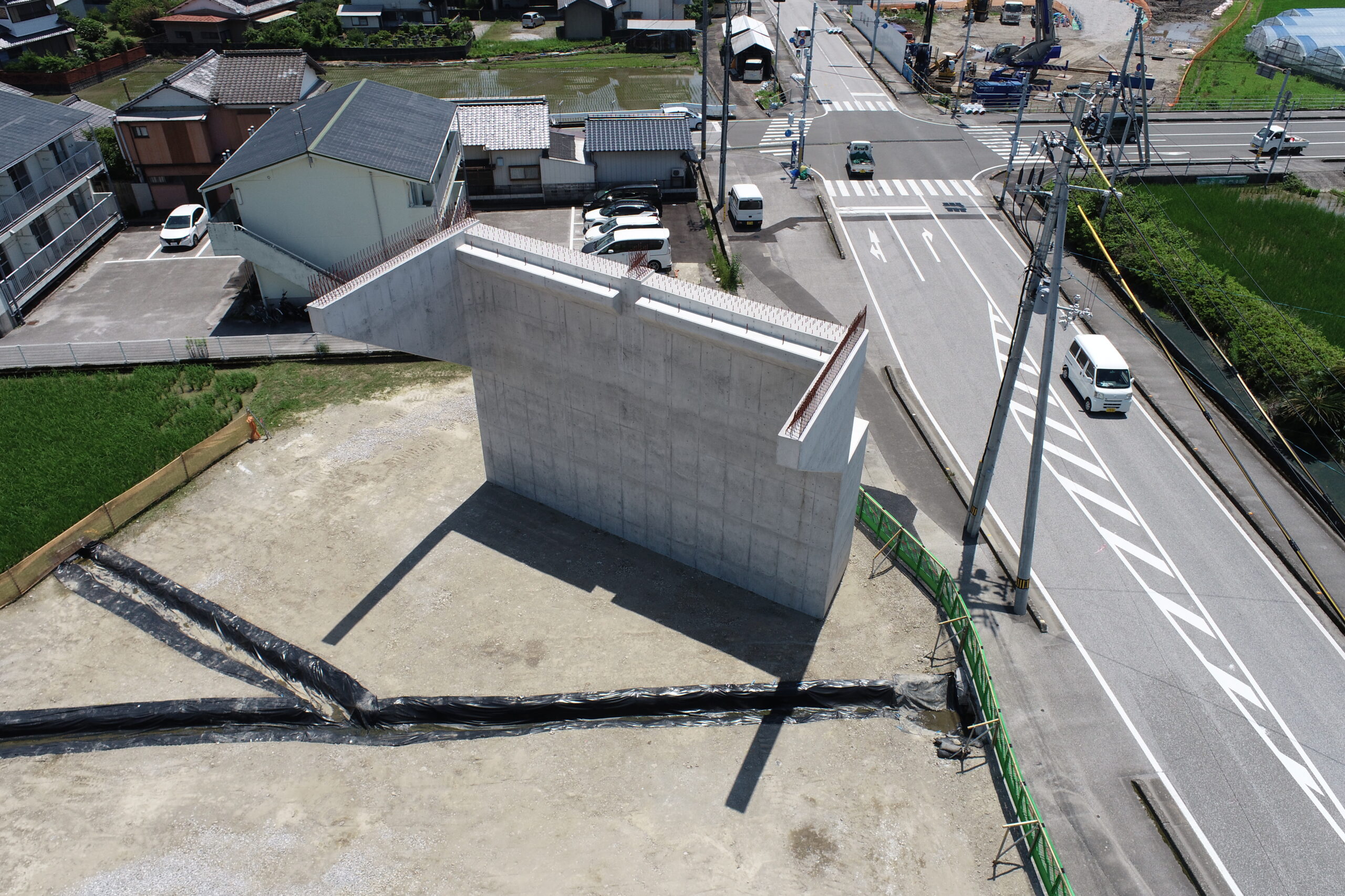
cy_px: 448
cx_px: 672
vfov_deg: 53.1
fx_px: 897
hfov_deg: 73.7
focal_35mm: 24
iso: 100
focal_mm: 8.8
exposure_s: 1/500
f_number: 6.3
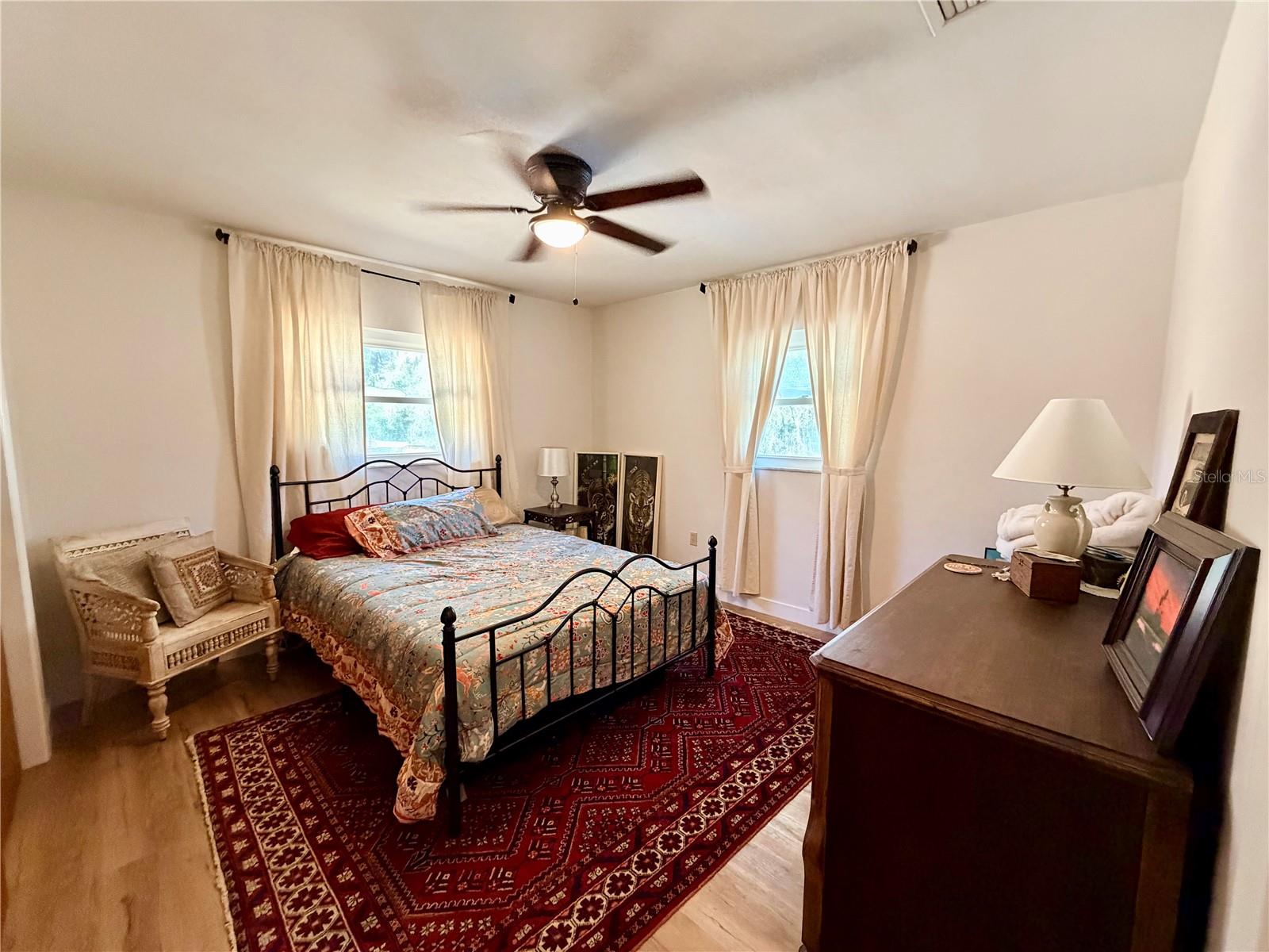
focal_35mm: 14
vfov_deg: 85.7
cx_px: 634
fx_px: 513
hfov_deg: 102.1
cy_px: 476
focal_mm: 2.22
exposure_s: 1/60
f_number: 2.2
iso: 640
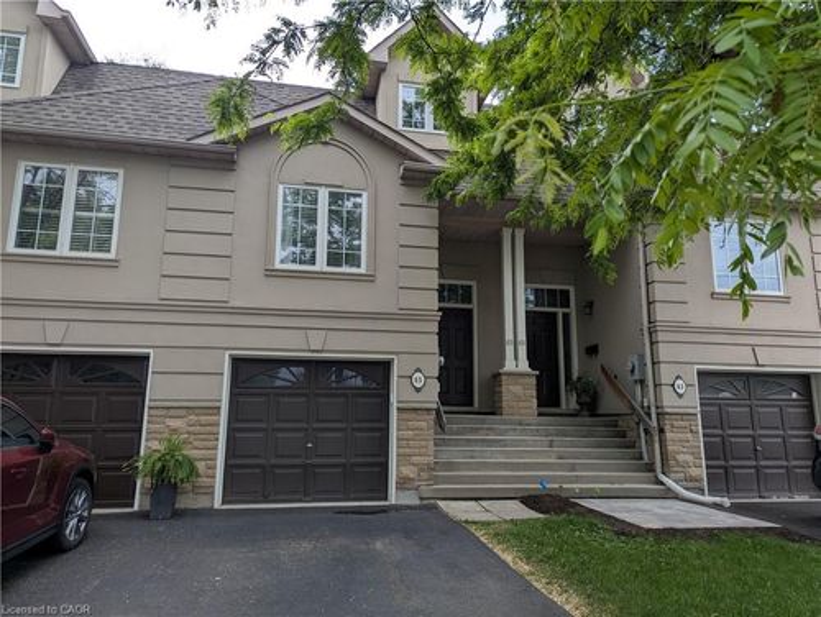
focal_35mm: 24
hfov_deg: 71.5
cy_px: 308
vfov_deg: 56.9
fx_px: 570
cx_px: 410
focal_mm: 6.81
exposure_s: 1/370
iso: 33
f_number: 1.85
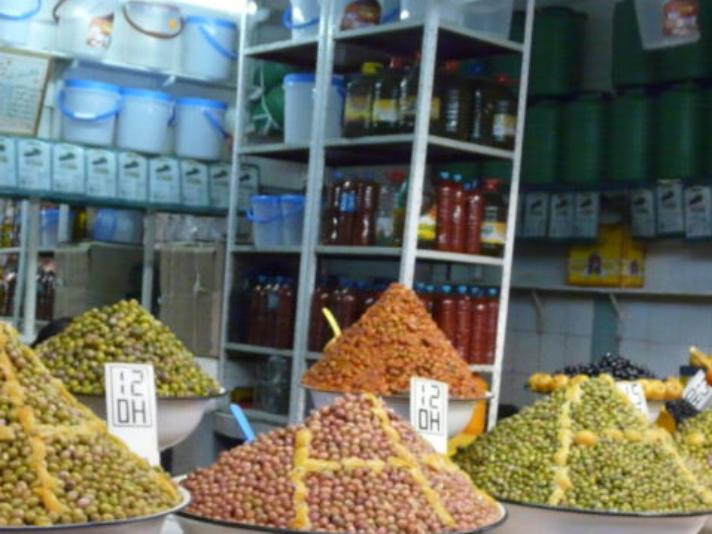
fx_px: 1233
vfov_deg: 24.2
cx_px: 369
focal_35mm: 60
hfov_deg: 32.2
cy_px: 373
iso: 400
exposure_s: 1/25
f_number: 2.8
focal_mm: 4.6
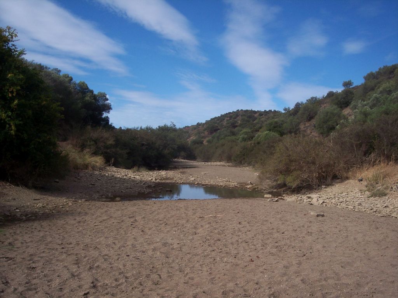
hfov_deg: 47.9
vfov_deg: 36.8
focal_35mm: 39
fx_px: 448
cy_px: 149
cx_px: 199
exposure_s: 1/750
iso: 100
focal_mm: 8
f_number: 5.6
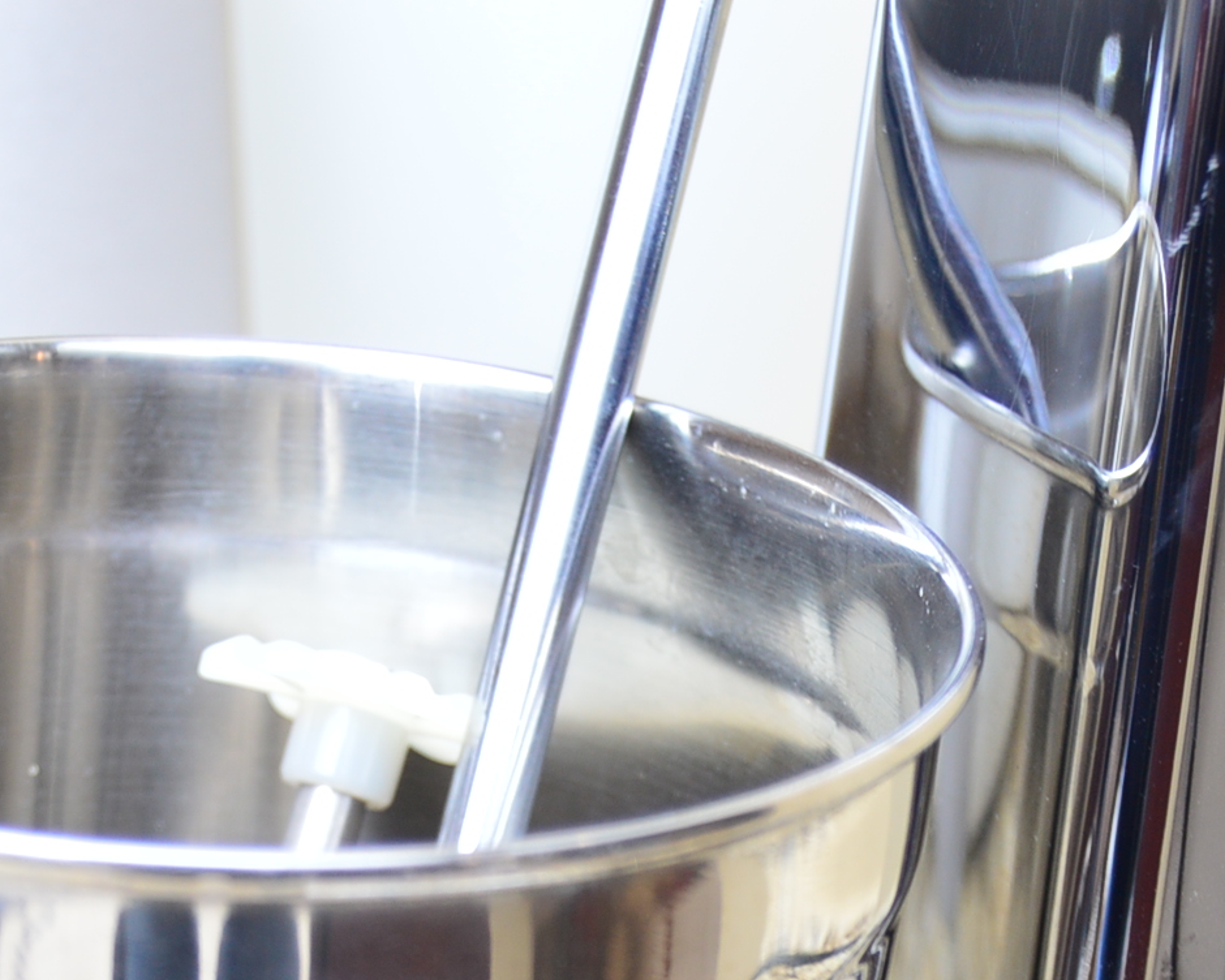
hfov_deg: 16.4
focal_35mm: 117
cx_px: 487
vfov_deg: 12.8
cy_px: 1273
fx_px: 4242
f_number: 4
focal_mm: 26
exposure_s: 1/200
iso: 200
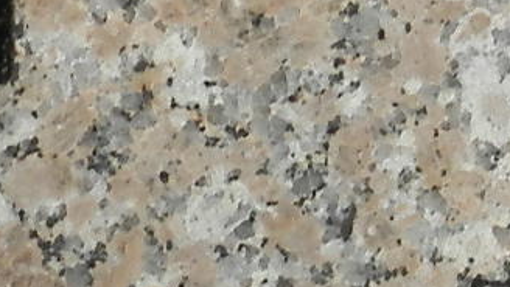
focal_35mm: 901
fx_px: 12192
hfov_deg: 2.4
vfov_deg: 1.3
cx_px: 1012
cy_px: 977
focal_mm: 19
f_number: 4.5
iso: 80
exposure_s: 1/320
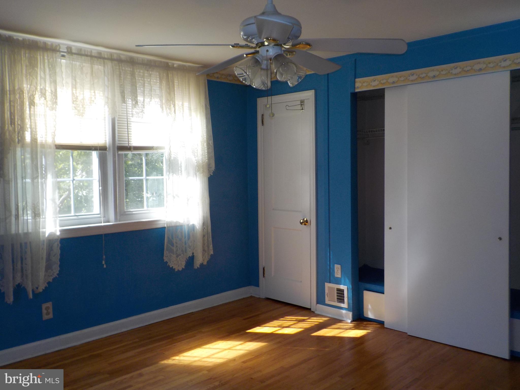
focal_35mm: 30
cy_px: 195
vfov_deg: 46.8
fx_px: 451
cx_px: 260
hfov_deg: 60.0
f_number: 3.3
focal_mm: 4.1
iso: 125
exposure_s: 1/80
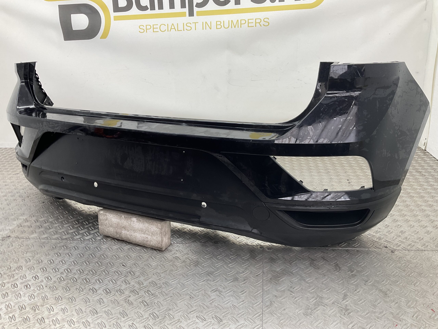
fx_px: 367
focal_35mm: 29
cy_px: 164
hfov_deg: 61.7
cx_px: 219
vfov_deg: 48.2
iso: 32
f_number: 1.8
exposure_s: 1/100
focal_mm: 3
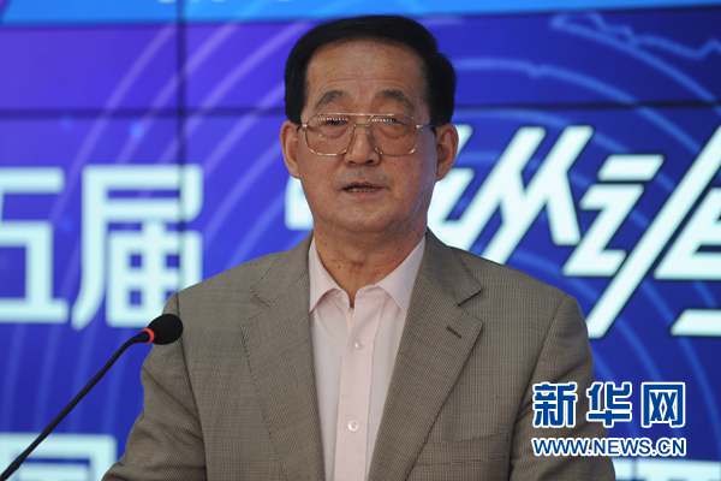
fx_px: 4005
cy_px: 240
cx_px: 360
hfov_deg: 10.3
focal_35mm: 200
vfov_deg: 6.9
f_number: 2.8
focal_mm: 200
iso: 800
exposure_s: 1/200
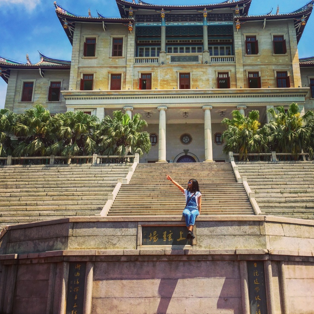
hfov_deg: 41.7
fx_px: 411
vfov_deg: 41.8
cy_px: 143
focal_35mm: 40
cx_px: 184
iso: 25
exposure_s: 1/1374
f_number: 2.2
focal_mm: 4.15
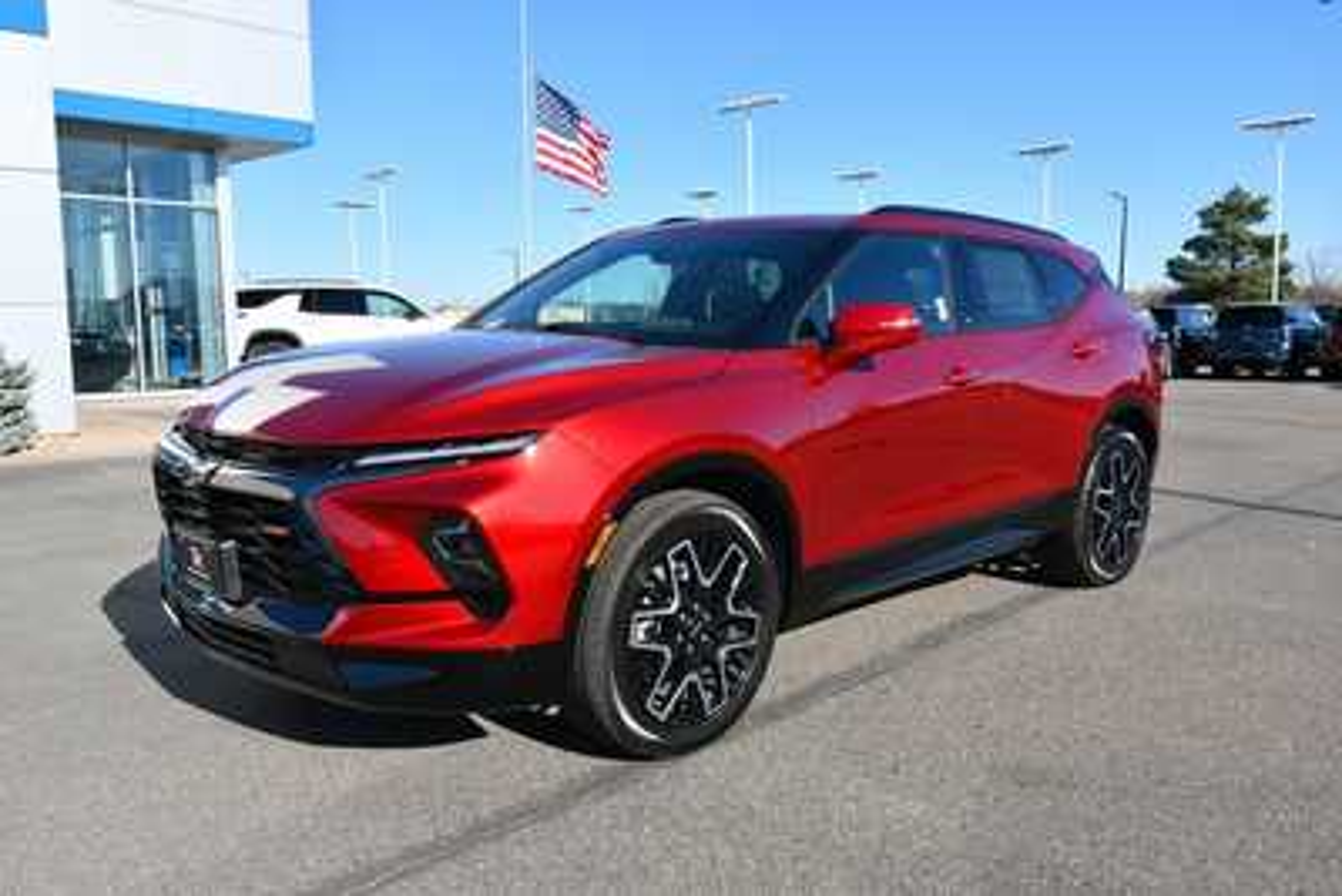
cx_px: 671
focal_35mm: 30
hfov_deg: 61.9
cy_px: 448
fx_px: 1119
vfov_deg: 43.6
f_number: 8
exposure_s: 1/250
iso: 100
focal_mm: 20
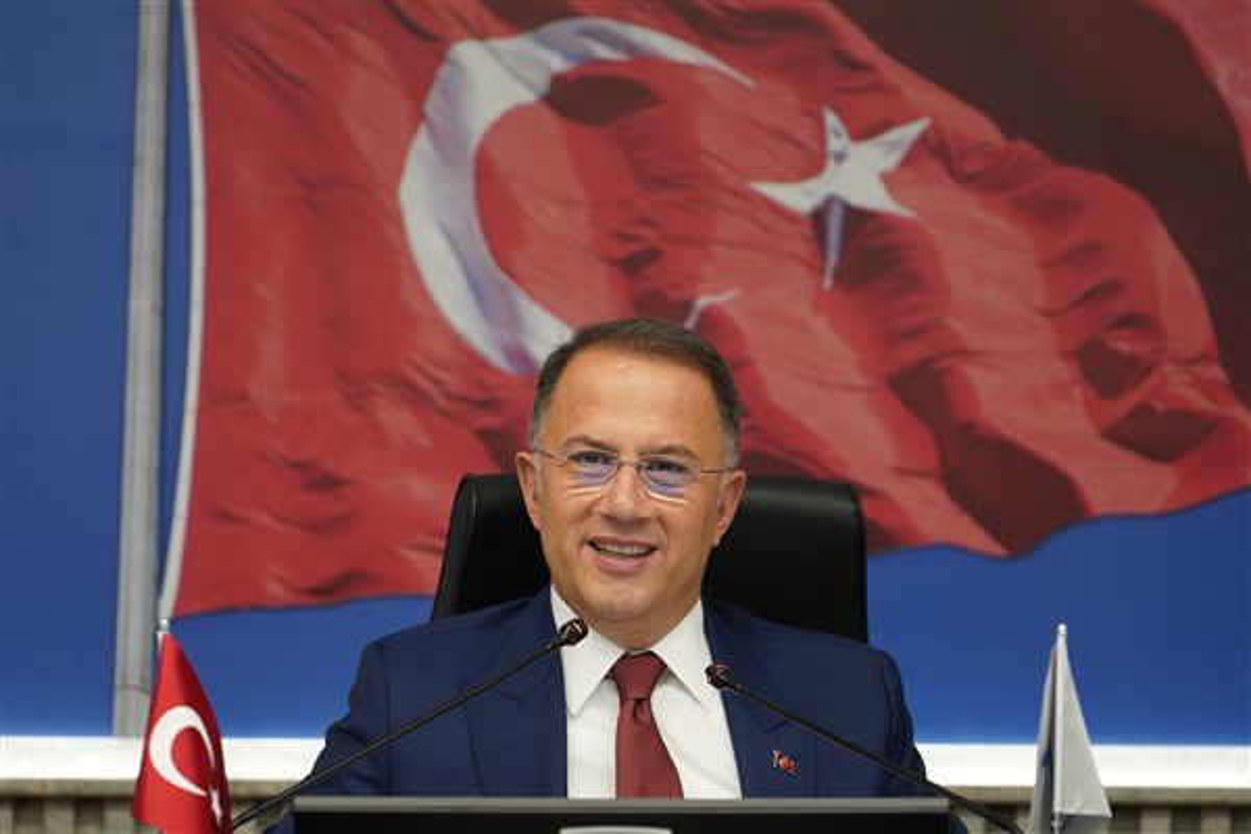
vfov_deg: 4.6
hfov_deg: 6.9
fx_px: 10424
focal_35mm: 300
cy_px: 417
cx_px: 626
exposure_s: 1/250
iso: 1250
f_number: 2.8
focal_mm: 200
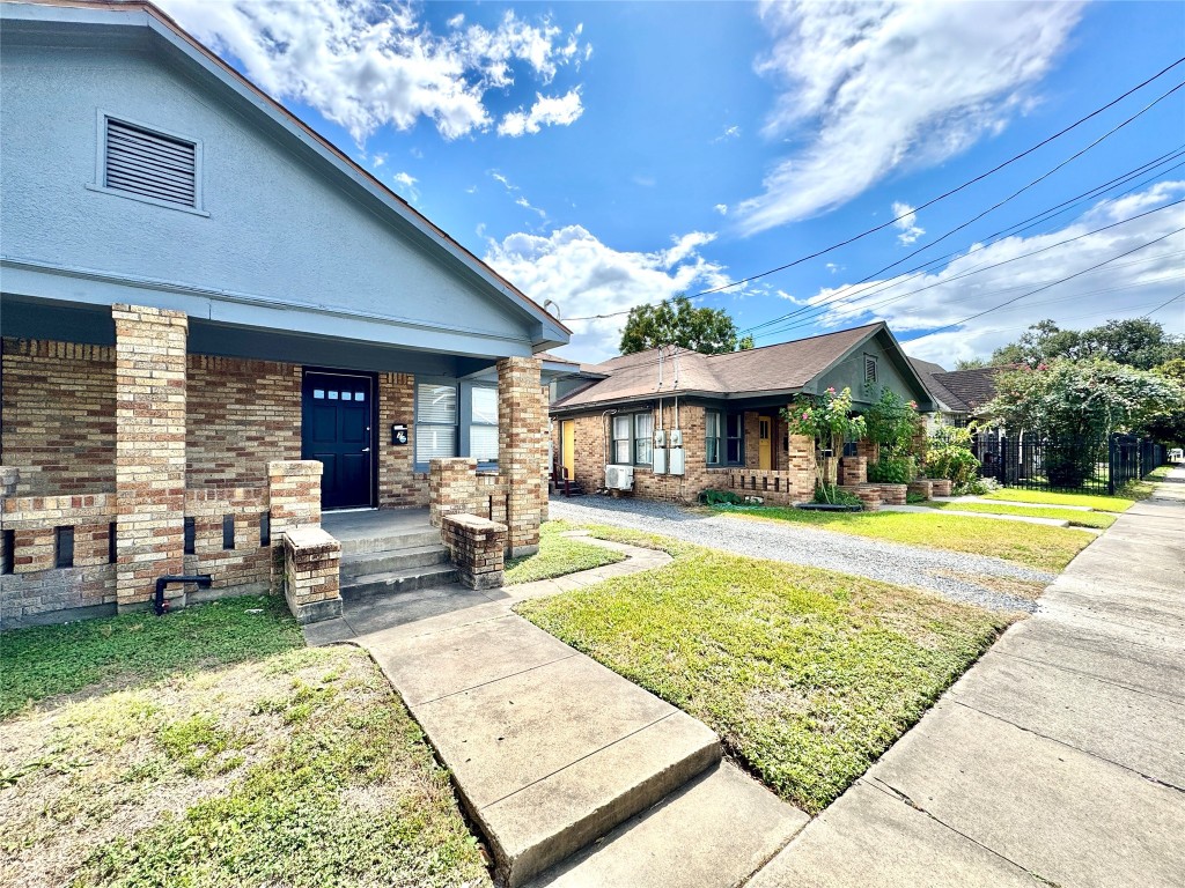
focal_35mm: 14
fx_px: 479
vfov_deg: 85.7
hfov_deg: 102.1
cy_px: 444
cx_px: 592
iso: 50
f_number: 2.2
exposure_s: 1/1236
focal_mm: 2.22
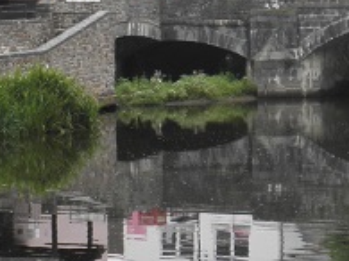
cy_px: 136
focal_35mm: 227
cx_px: 249
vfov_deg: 6.5
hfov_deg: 8.7
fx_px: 2287
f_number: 3.8
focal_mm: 10.5
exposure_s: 1/125
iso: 64
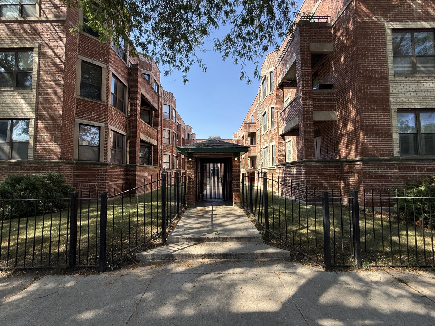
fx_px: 176
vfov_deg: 85.7
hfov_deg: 102.1
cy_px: 163
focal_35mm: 14
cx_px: 218
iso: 50
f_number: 2.2
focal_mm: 2.22
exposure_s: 1/672
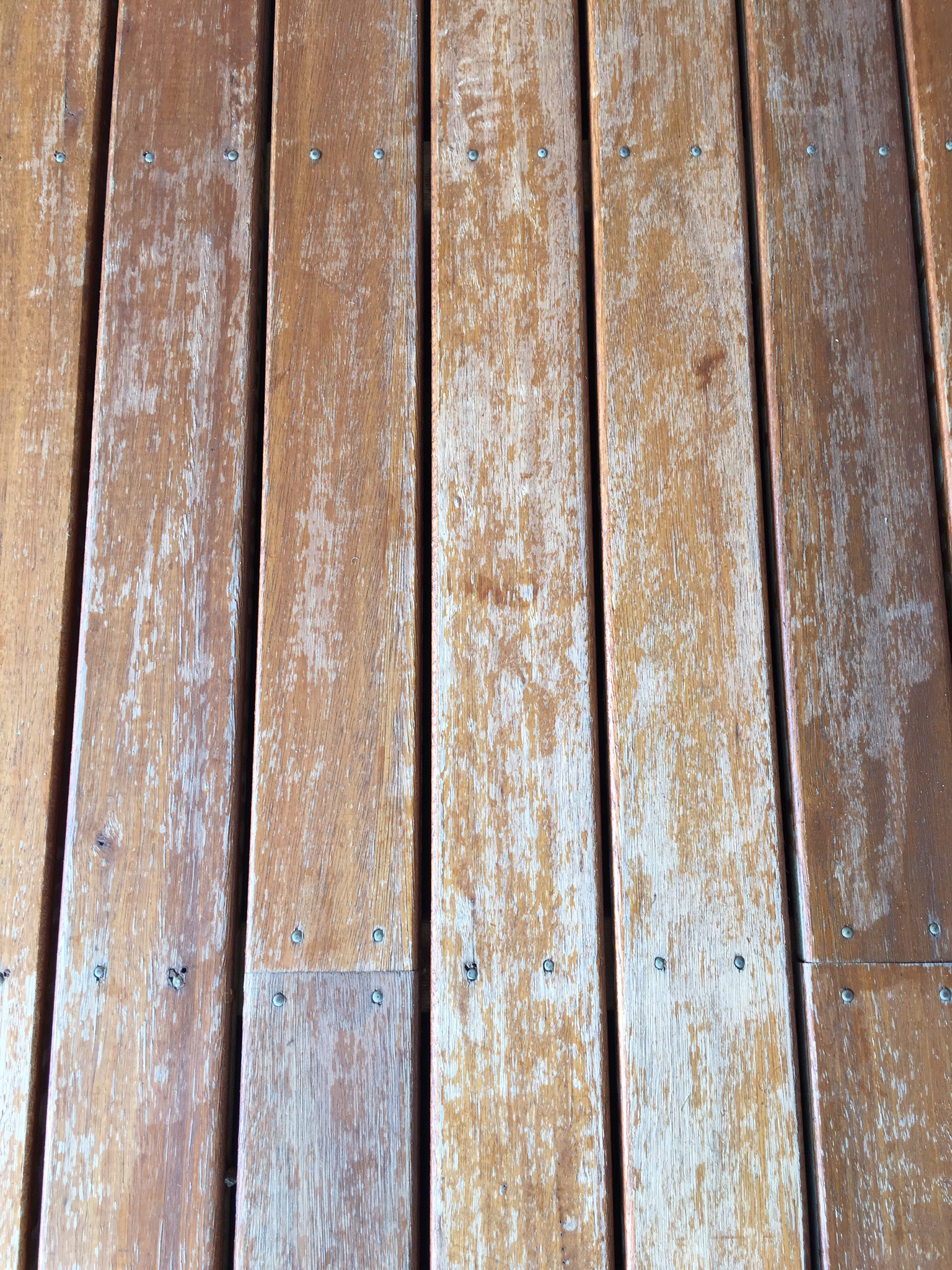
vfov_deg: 61.7
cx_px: 476
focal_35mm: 29
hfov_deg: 48.2
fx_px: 1063
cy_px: 635
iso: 32
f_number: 2.2
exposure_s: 1/50
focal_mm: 4.15
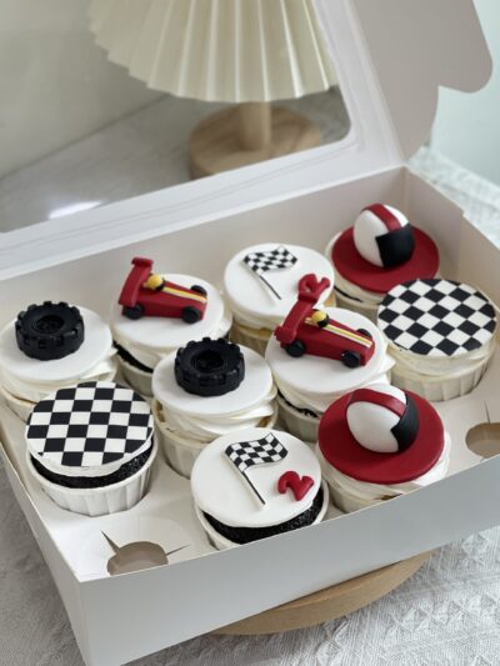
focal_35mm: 64
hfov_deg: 22.9
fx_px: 1232
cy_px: 333
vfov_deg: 30.3
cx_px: 250
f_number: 2.2
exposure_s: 1/100
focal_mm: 7.5
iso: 50
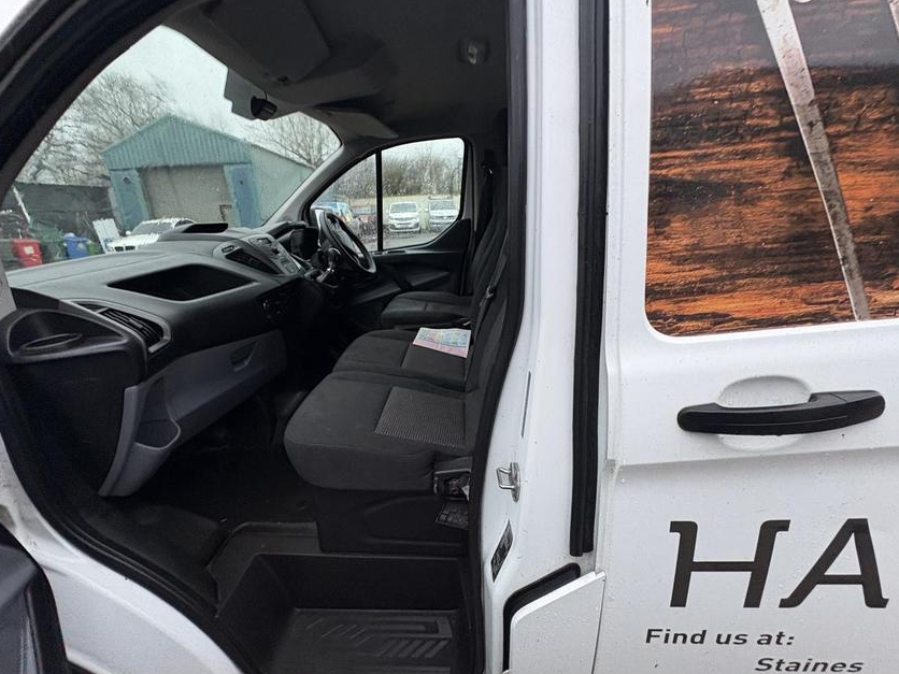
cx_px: 433
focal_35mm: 15
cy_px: 341
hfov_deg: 98.1
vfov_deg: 81.7
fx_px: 390
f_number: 2.2
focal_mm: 2.22
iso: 250
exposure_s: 1/90
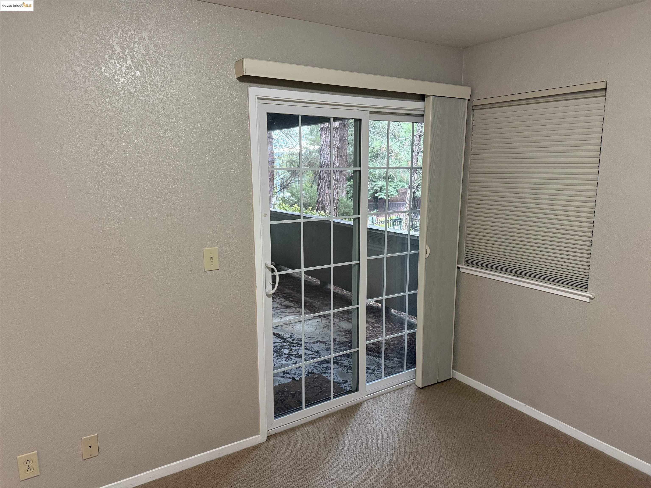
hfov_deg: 71.6
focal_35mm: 24
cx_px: 326
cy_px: 244
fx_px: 451
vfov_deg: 56.8
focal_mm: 6.76
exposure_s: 1/60
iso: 500
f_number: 1.78
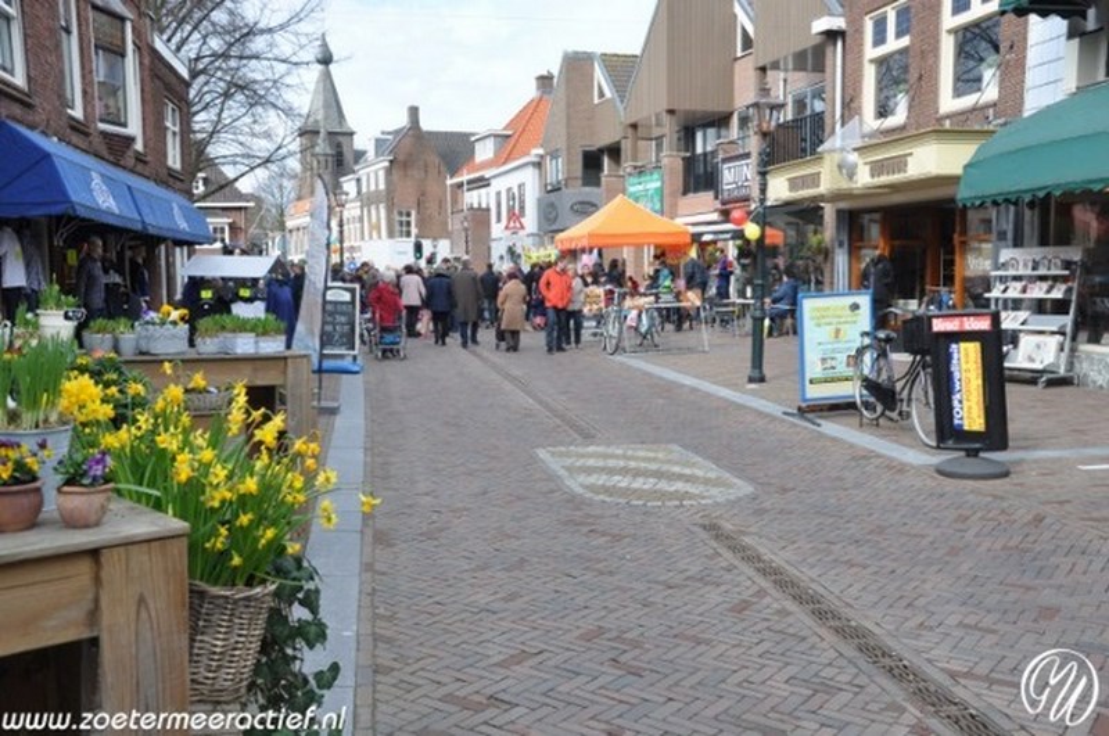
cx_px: 554
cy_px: 368
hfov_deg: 53.2
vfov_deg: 36.8
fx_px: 1107
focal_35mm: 36
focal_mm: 24
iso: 200
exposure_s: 1/100
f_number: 10
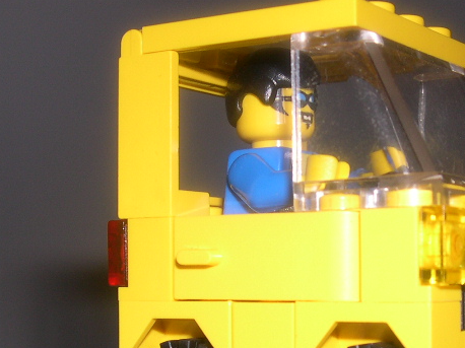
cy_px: 255
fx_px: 1141
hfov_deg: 23.0
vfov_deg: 17.3
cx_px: 302
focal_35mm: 85
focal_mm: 8
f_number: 7.6
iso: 100
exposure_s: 1/60
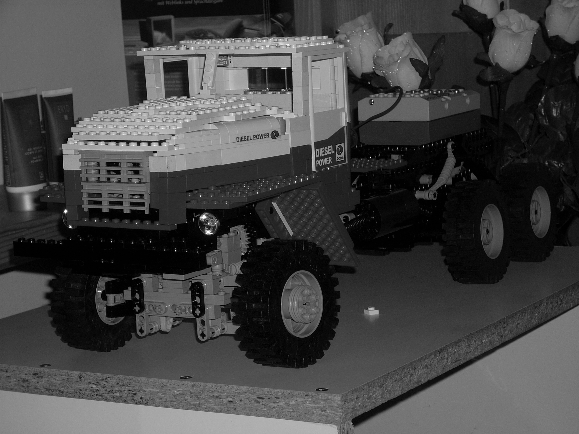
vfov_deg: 13.1
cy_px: 217
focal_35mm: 113
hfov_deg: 17.4
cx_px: 290
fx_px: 1890
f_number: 5.2
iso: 64
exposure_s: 1/60
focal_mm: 18.6
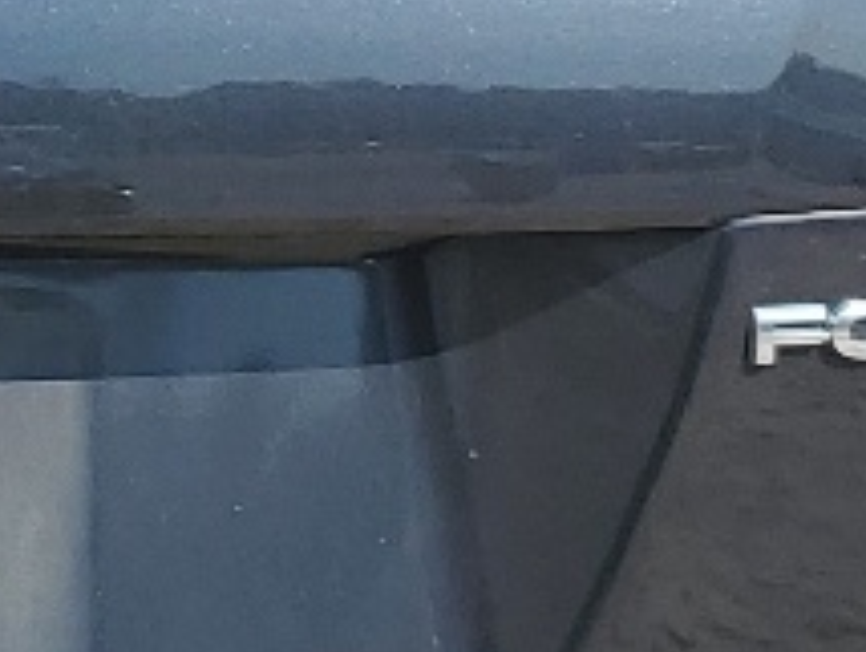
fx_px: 4859
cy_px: 138
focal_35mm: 194
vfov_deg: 7.7
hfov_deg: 9.9
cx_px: -465
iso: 50
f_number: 1.5
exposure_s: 1/2000
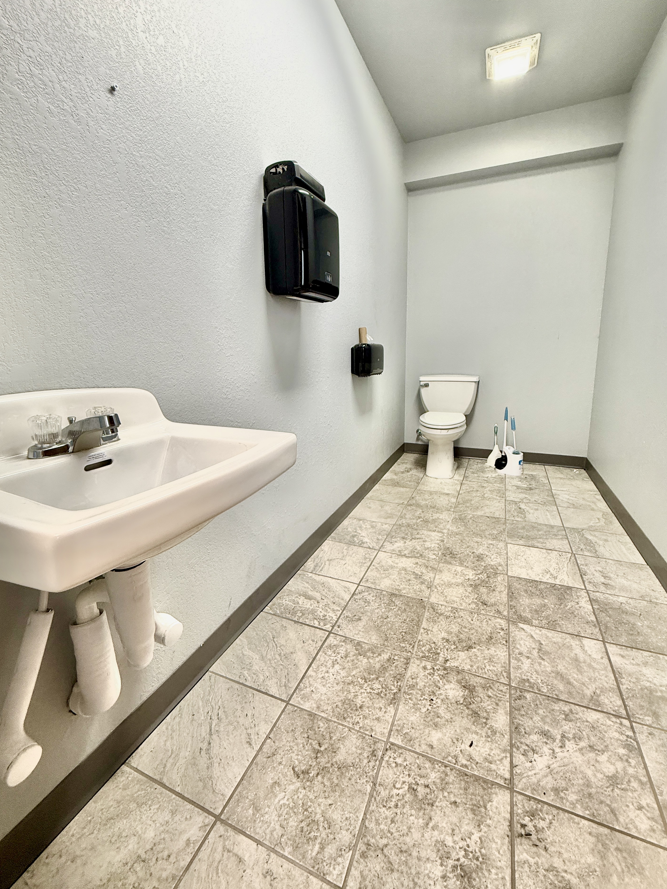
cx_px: 341
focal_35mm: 15
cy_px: 417
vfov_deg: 98.0
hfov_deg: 81.7
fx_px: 385
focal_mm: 2.22
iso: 200
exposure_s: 1/100
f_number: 2.2
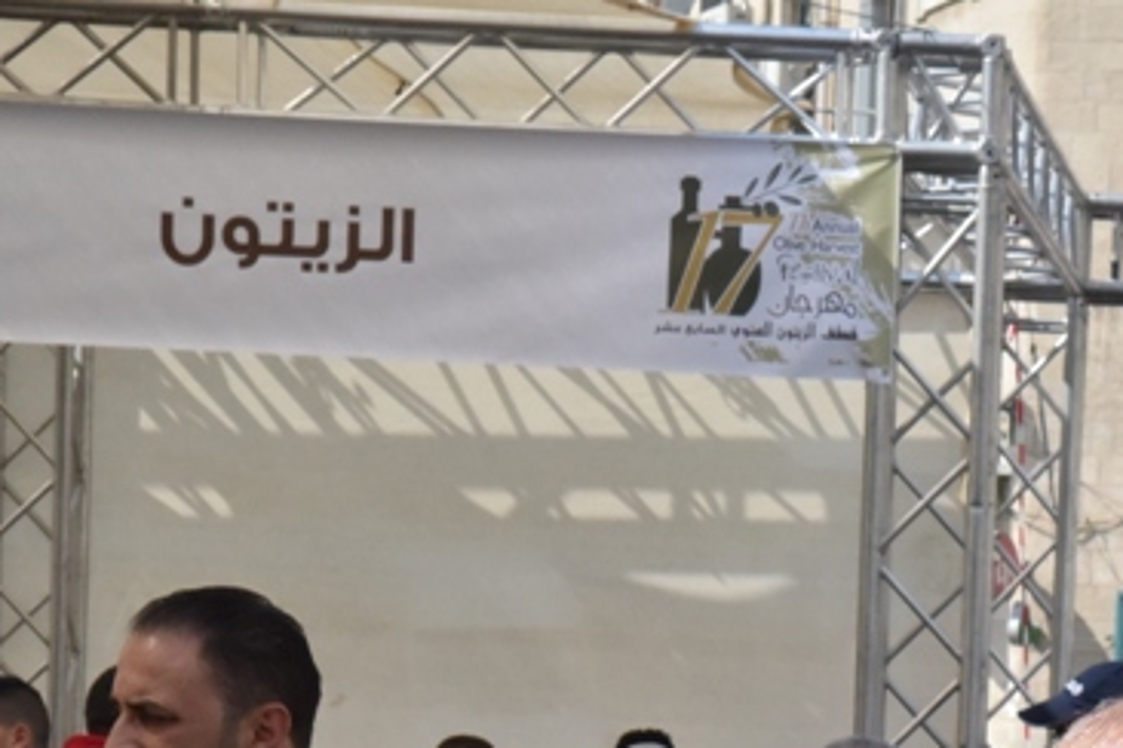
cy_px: 995
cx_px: 1163
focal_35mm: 210
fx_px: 6550
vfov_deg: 6.5
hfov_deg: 9.7
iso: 1600
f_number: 18
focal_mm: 75
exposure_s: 1/1250
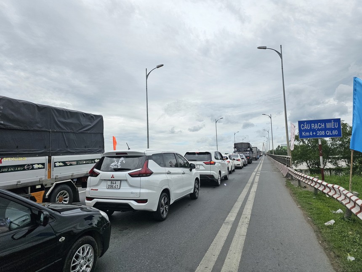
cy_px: 136
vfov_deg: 58.9
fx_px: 241
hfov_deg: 73.9
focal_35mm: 23
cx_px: 181
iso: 16
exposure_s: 1/2000
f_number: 1.7
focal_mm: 6.3
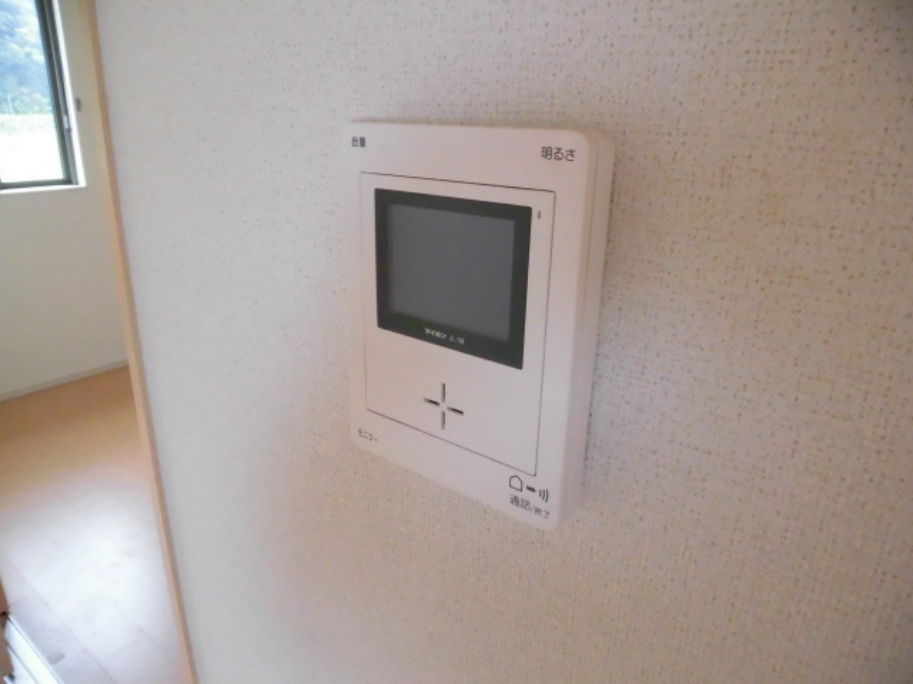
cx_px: 456
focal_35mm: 24
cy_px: 342
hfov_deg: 71.6
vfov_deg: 56.8
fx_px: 633
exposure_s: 1/60
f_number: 3.1
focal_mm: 4.3
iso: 800
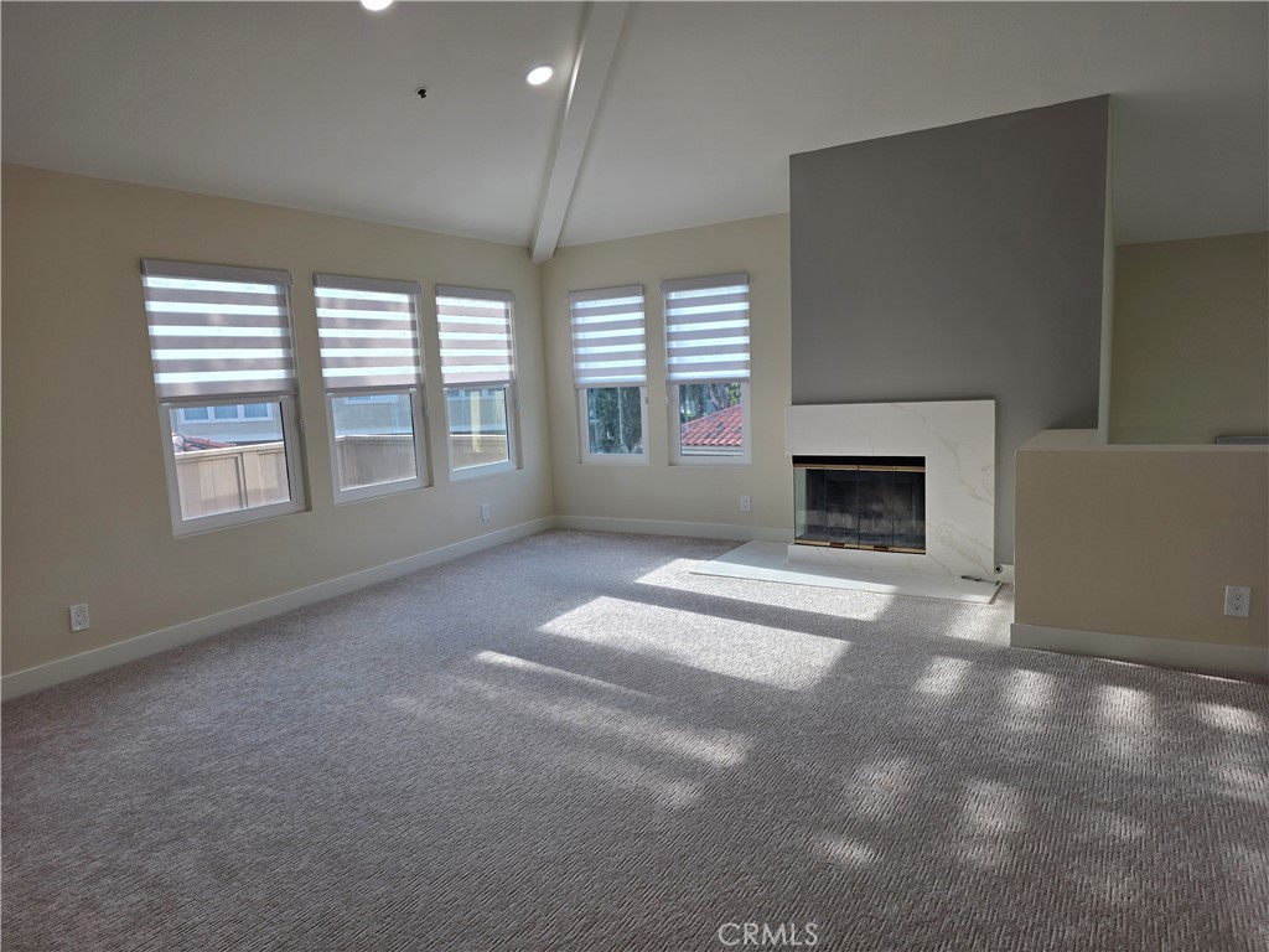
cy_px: 476
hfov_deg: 73.9
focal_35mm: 23
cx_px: 634
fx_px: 843
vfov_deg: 58.9
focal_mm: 6.25
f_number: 1.7
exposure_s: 1/120
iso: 32
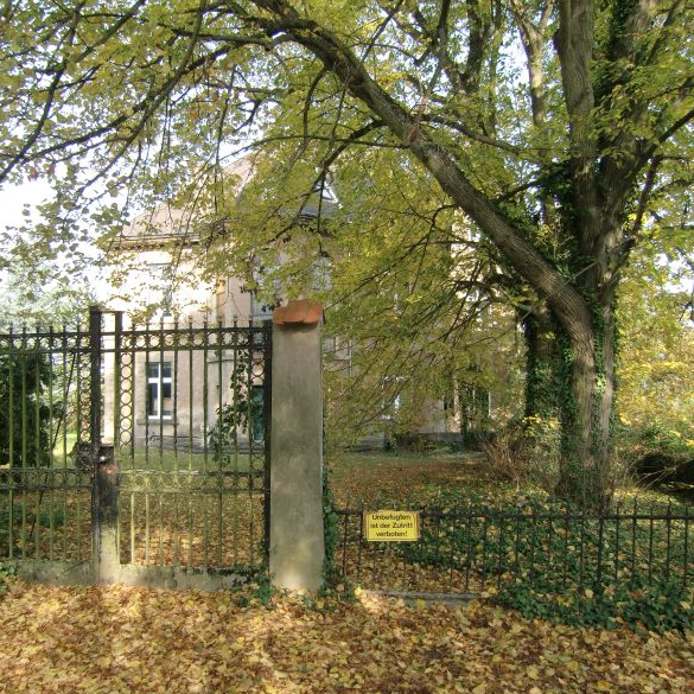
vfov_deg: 55.6
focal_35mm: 29
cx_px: 297
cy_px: 350
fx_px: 658
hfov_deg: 55.4
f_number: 3.2
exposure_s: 1/100
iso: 64
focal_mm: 4.3
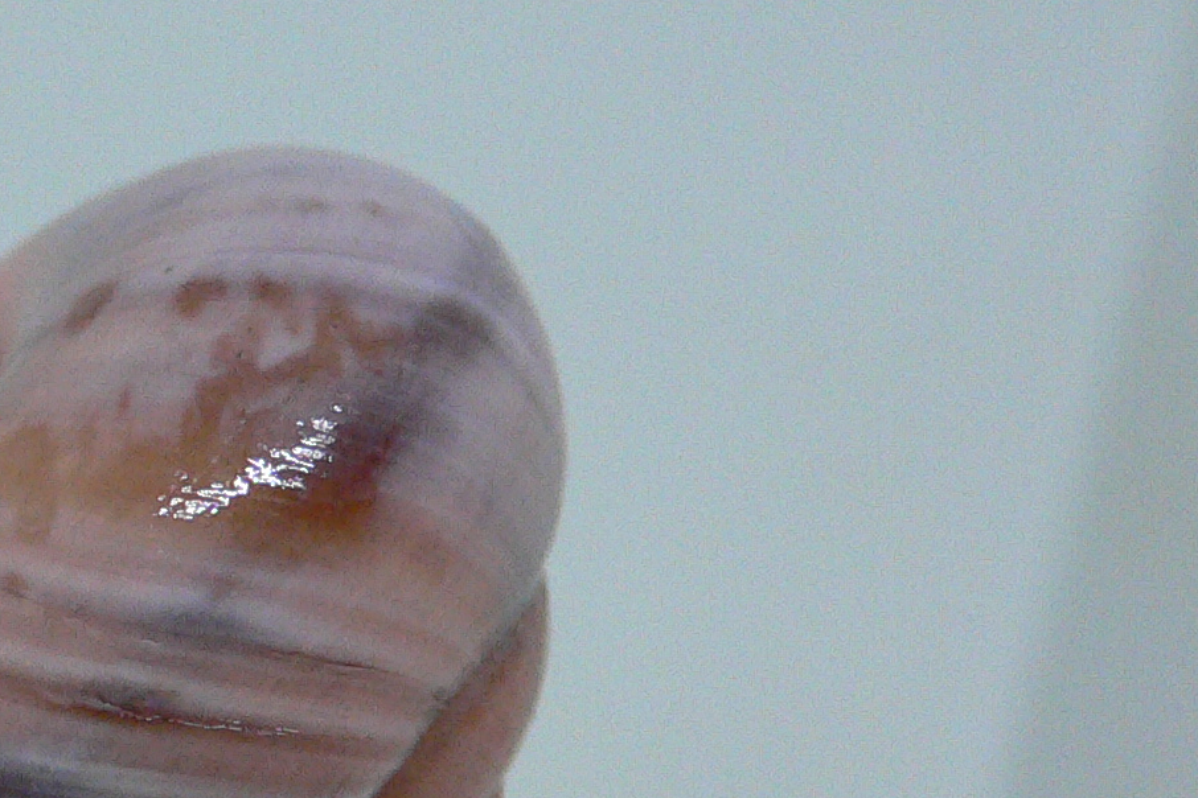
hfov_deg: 23.7
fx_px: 2695
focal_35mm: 81
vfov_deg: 16.7
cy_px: 672
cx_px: -81
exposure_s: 1/50
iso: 200
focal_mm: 4.6
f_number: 2.8
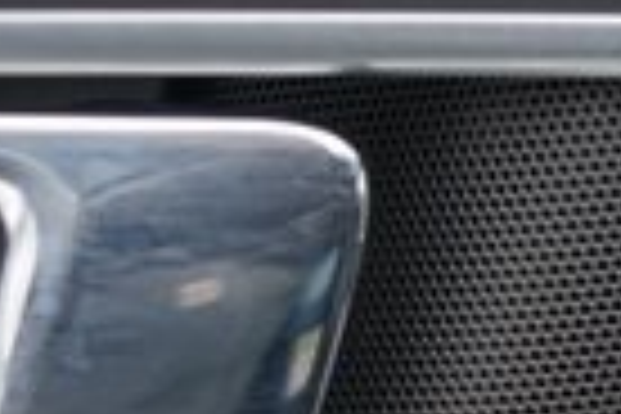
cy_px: 488
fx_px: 2967
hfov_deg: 11.2
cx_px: 1080
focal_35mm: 172
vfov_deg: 7.9
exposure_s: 1/60
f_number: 4
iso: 125
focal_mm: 37
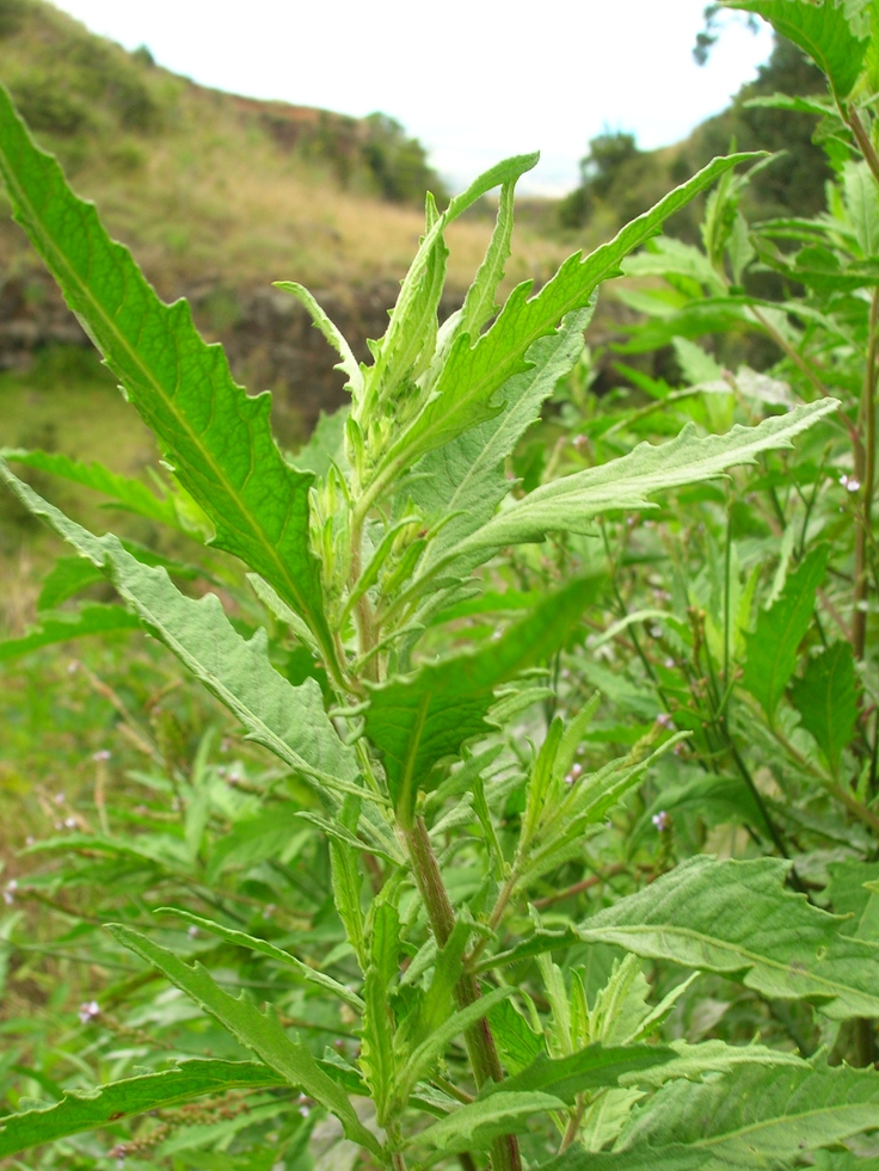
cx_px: 424
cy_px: 585
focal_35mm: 48
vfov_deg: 39.7
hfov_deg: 30.3
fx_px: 1625
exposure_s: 1/45.8
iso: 50
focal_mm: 7.7
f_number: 5.4
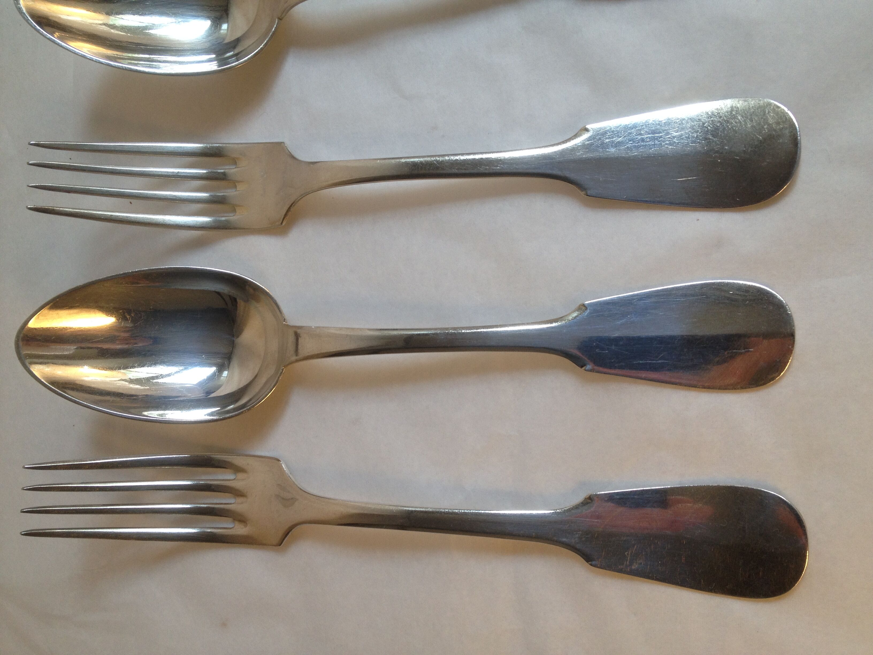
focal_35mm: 35
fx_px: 883
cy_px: 328
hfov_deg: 52.6
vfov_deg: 40.7
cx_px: 436
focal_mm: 4.28
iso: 50
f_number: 2.4
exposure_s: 1/120
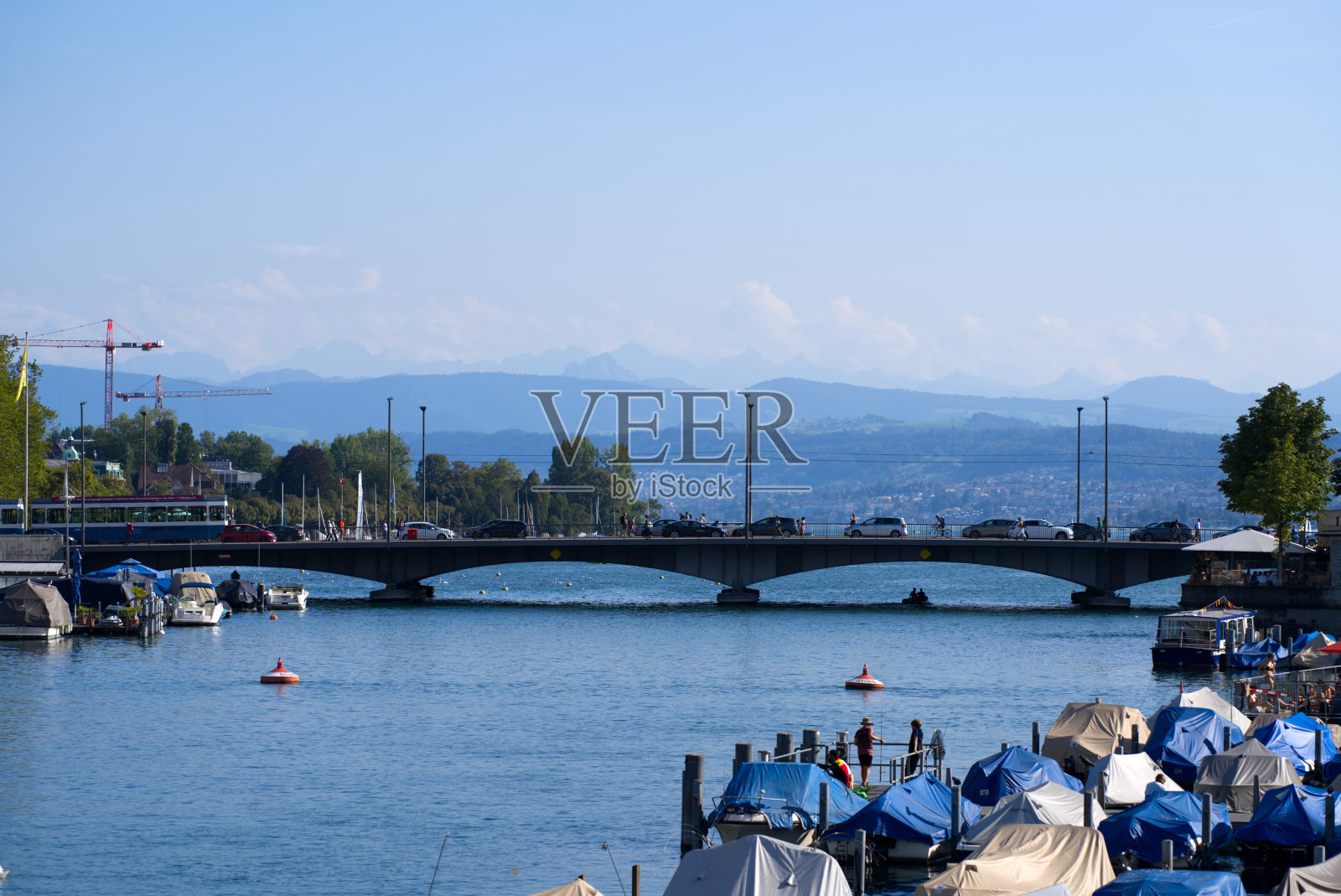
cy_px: 448
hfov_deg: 17.2
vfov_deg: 11.5
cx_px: 670
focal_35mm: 119
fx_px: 4435
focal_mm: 119
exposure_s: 1/800
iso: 100
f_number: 5
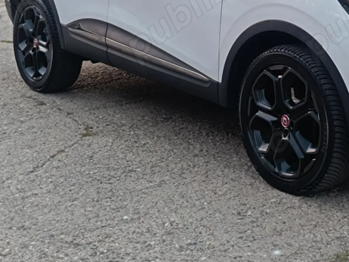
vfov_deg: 26.7
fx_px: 524
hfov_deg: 35.2
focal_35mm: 52
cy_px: 11
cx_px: 296
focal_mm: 5.59
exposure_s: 1/101
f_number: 1.88
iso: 195
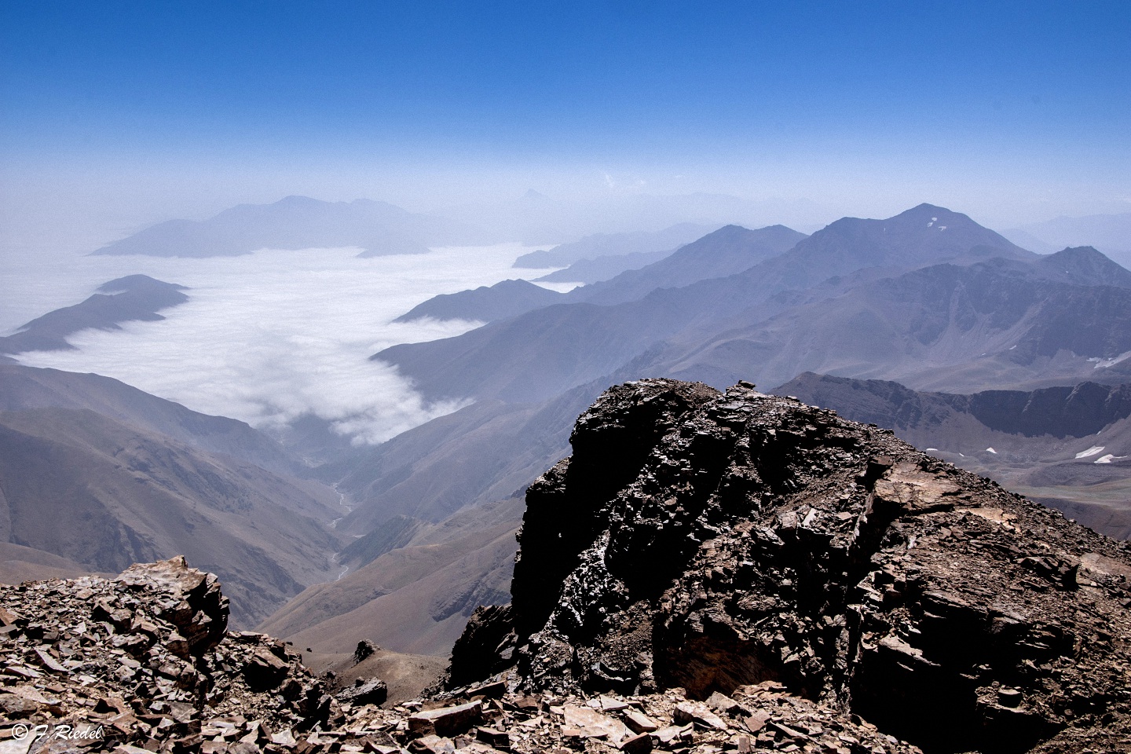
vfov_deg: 40.0
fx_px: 1037
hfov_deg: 57.2
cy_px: 377
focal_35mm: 33
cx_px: 566
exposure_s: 1/500
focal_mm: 22
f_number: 13
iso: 400
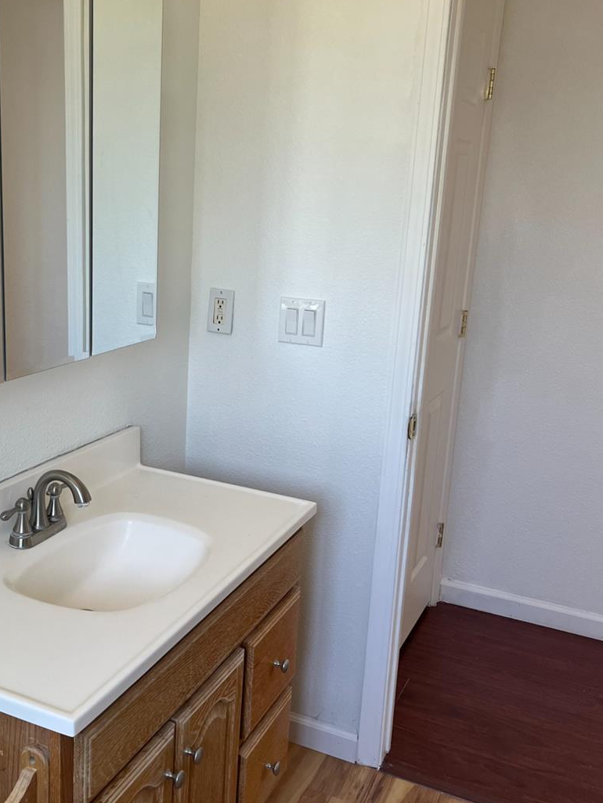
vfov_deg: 48.9
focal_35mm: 38
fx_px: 882
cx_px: 219
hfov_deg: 37.5
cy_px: 379
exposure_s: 1/121
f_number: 1.6
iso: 125
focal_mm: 5.1
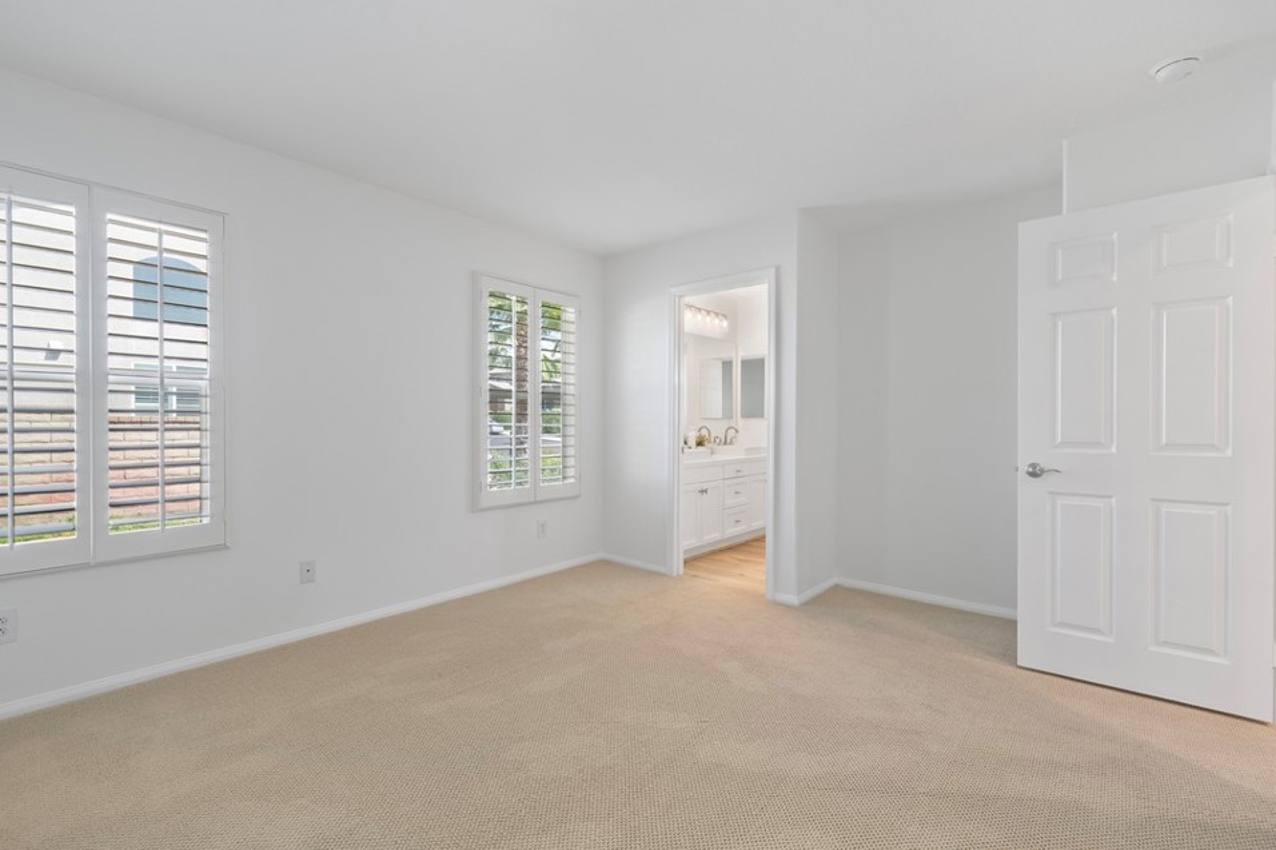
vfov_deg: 77.3
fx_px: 532
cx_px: 598
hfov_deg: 100.3
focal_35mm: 15
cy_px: 428
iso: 500
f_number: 9
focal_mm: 14
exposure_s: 1/20
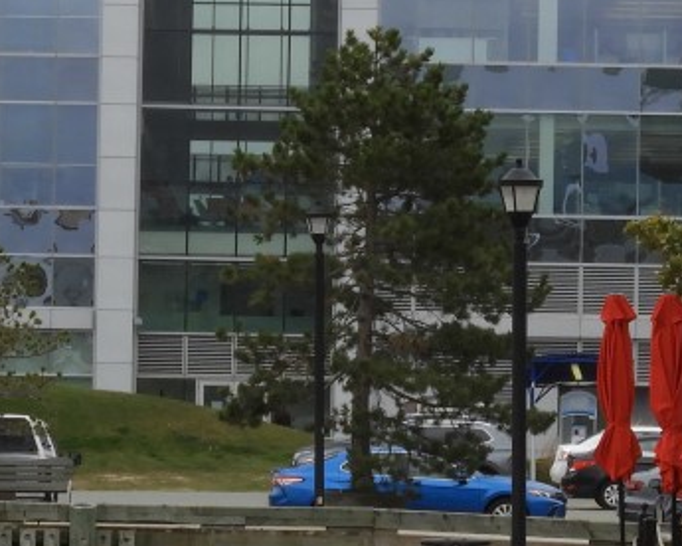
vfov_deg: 4.7
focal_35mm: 326
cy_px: 65
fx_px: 6580
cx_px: 374
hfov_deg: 5.9
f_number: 4.5
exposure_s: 1/200
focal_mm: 14.3
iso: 100
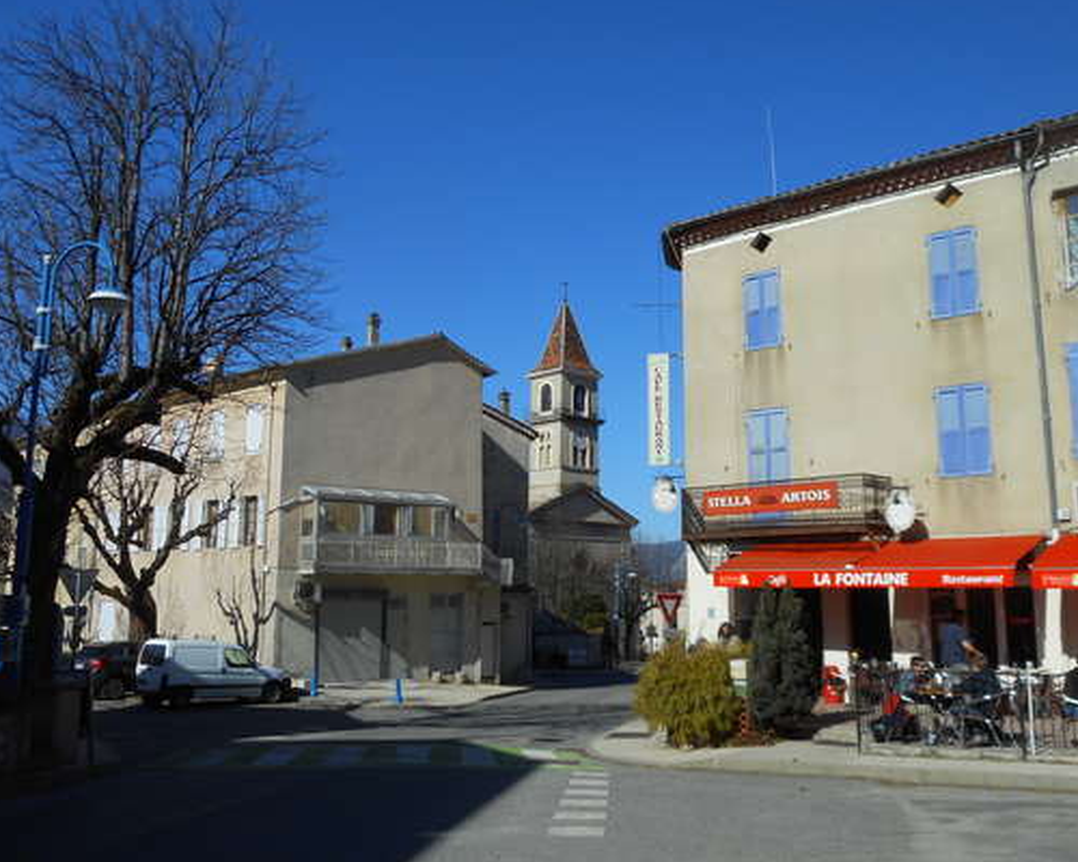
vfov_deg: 43.3
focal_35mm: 34
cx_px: 561
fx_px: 1085
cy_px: 405
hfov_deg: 52.8
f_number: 4
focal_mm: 5.2
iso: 80
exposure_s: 1/1250
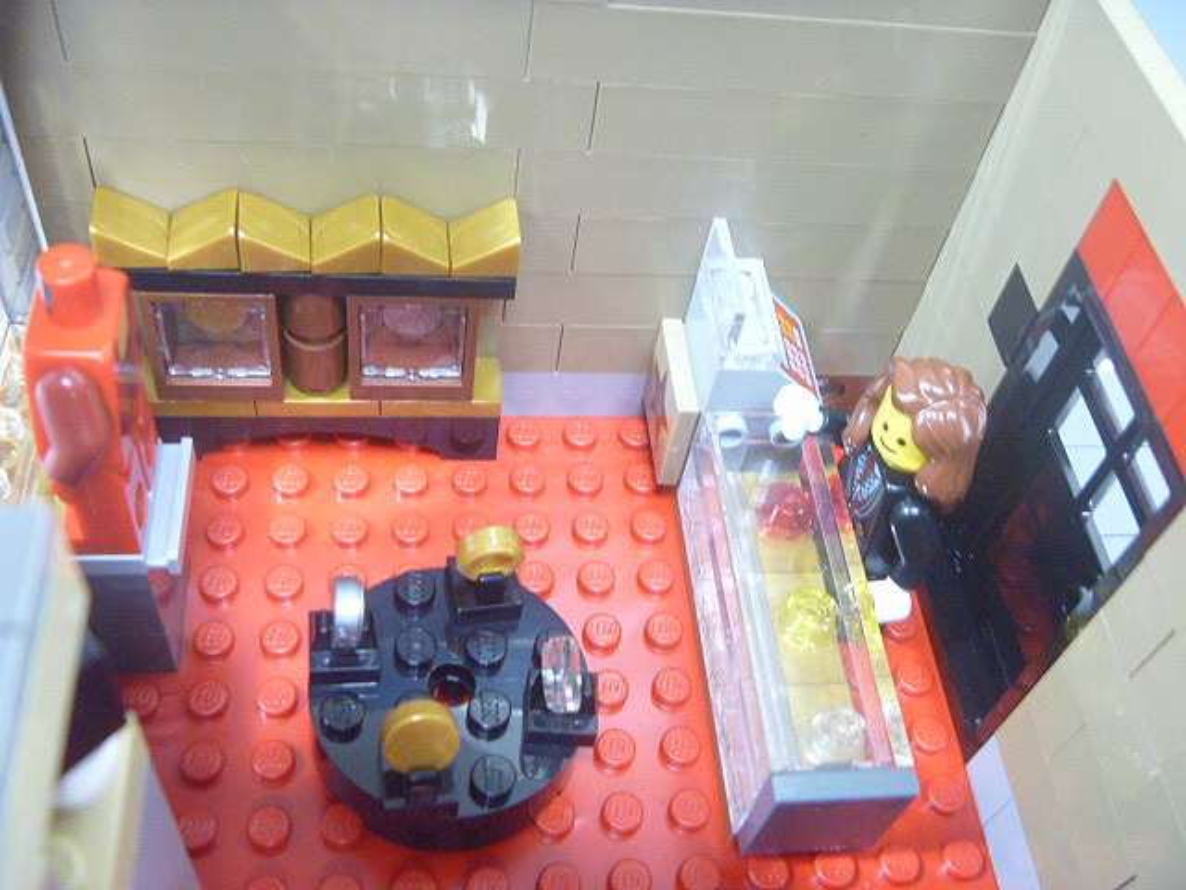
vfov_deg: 40.7
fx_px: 1199
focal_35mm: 35
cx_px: 593
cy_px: 445
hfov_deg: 52.6
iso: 400
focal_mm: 6.3
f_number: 3.5
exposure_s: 1/4
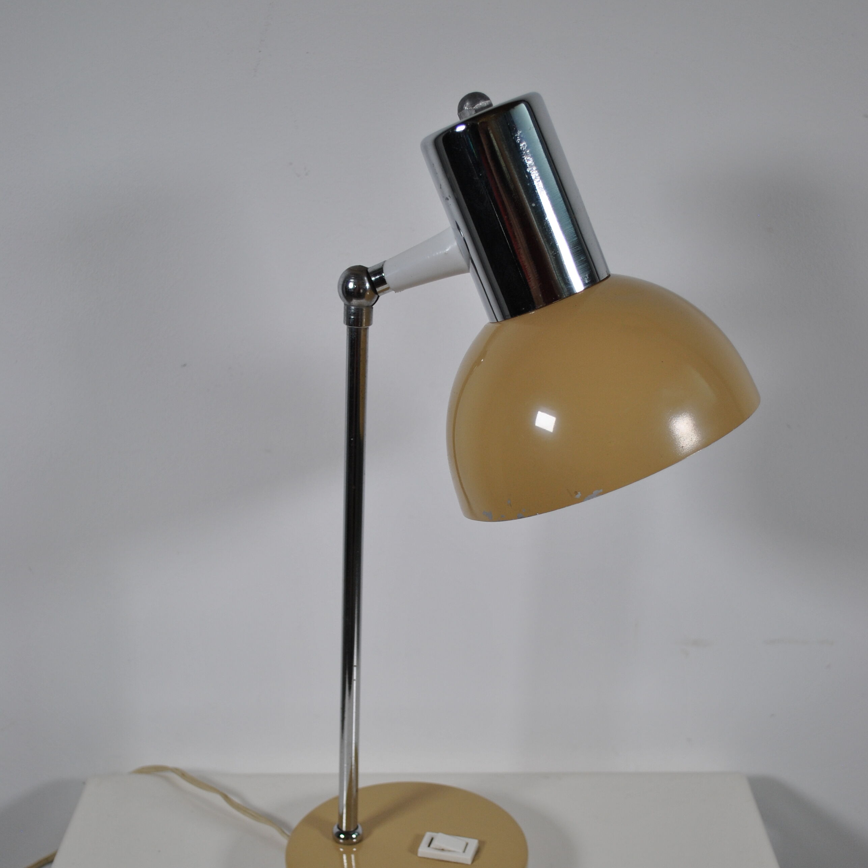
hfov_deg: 34.0
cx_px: 437
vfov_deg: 33.9
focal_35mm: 50
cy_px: 524
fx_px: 1418
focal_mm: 26
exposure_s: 1/320
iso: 200
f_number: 4.2
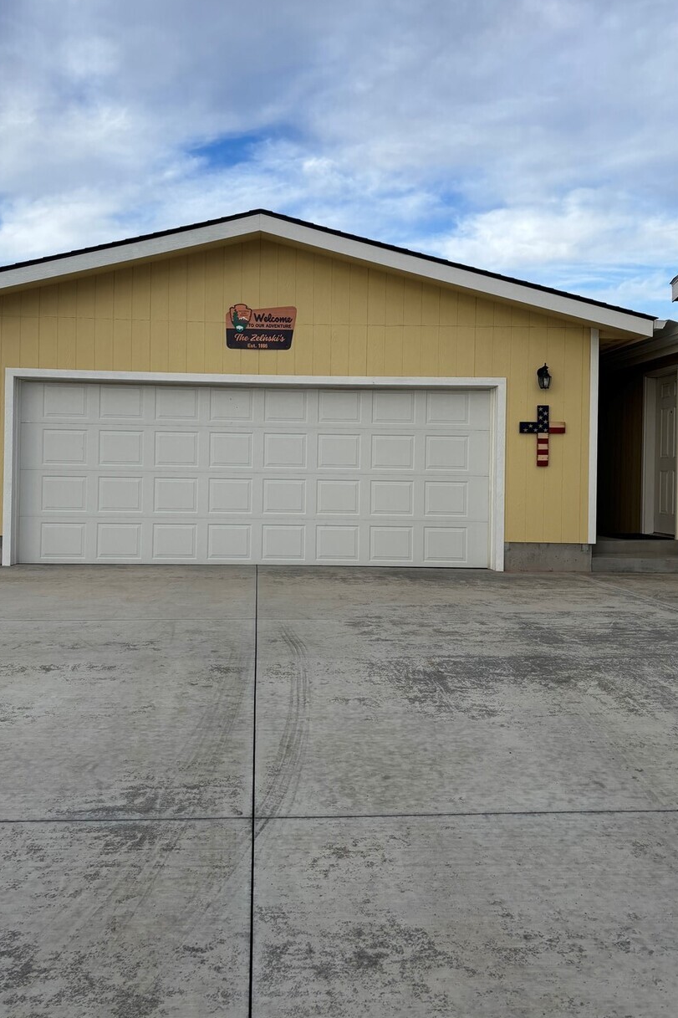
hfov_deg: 41.0
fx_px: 904
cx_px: 283
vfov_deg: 58.7
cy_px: 483
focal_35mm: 32
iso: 50
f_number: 1.6
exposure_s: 1/1984
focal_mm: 5.96
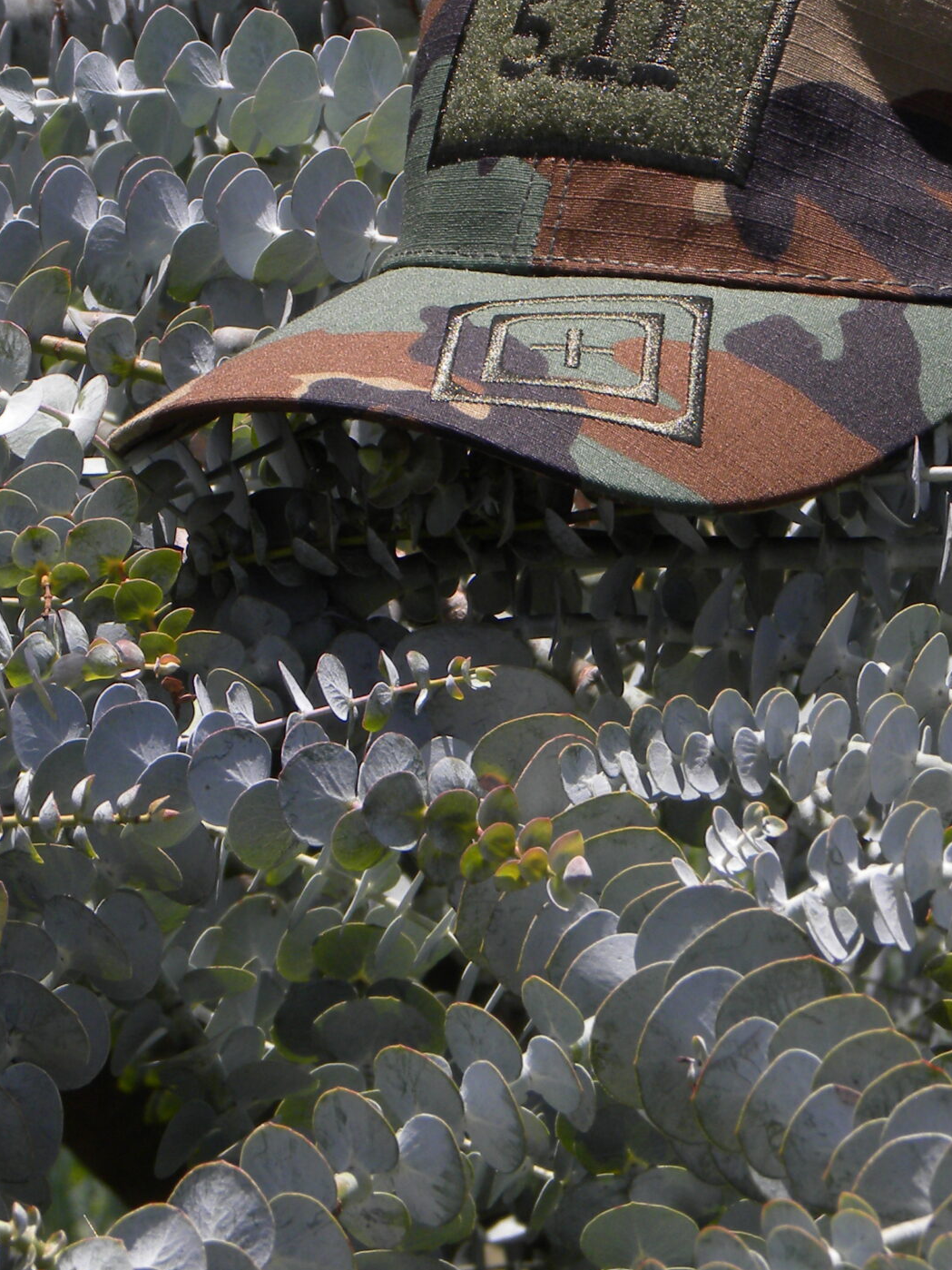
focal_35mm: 236
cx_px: 794
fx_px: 8655
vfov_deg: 8.4
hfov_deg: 6.3
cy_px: 318
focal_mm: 23
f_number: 5.6
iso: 64
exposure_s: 1/300
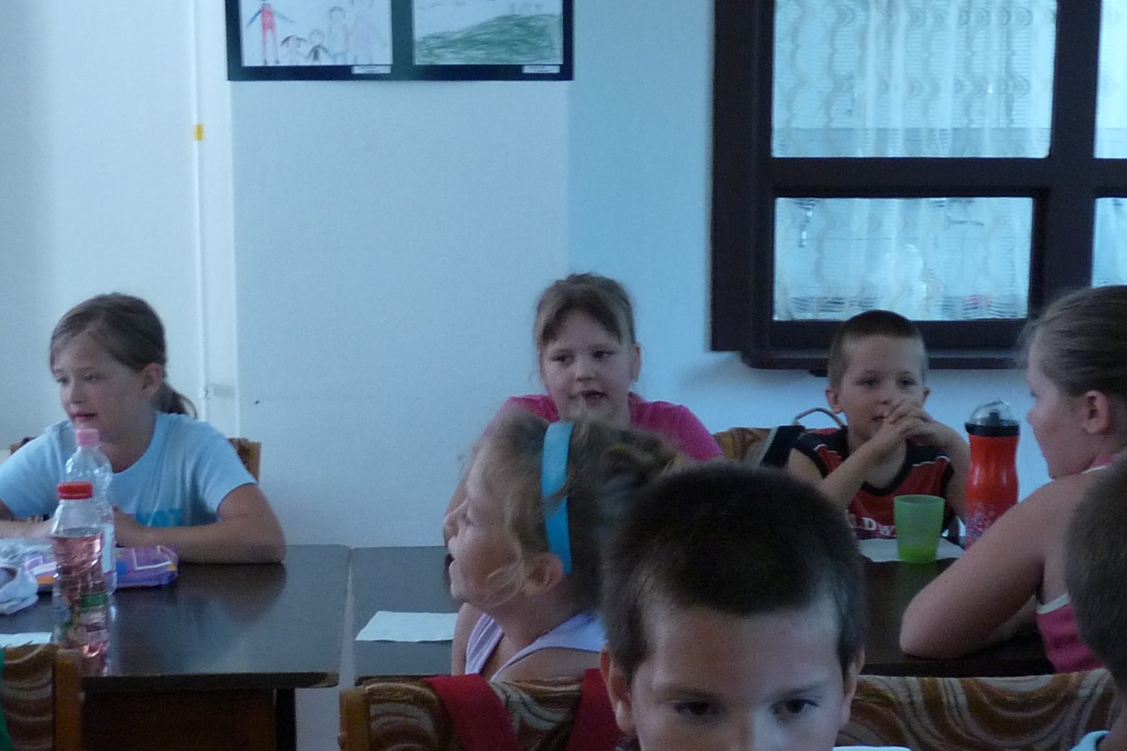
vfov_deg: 21.1
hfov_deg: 31.4
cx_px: 586
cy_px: 553
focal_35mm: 64
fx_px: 2003
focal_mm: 4.8
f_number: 2.8
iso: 250
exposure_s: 1/30
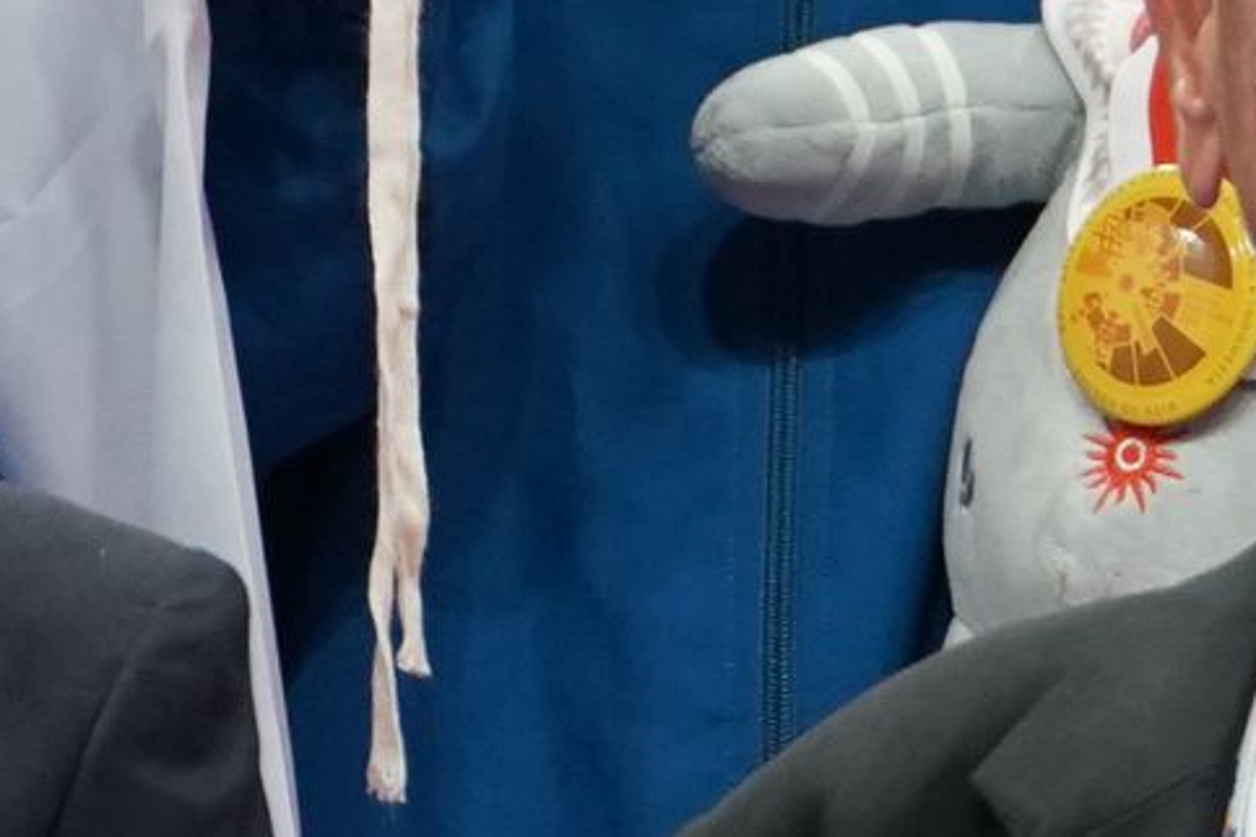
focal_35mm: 1897
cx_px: 1165
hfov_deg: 1.1
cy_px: 469
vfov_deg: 0.7
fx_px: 66179
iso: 2500
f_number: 4
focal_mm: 262
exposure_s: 1/500
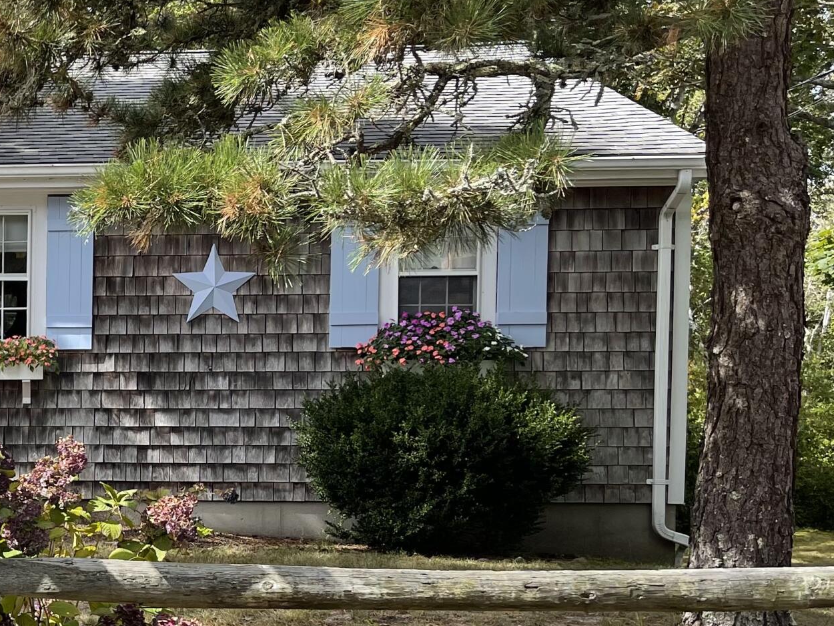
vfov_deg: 24.1
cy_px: 492
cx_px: -129
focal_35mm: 60
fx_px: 1446
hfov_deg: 28.6
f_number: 1.6
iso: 32
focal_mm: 5.1
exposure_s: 1/1795
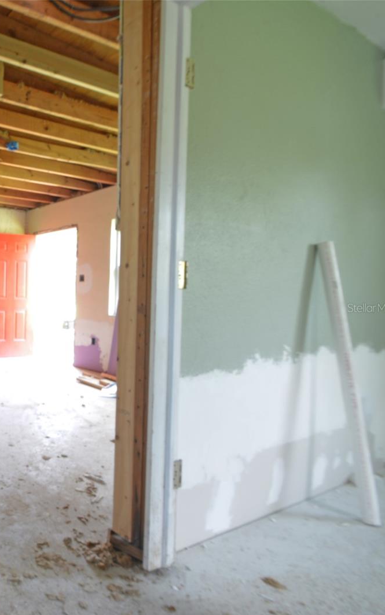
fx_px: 386
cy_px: 308
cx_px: -64
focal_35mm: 23
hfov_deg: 39.9
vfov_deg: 77.1
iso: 160
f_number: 14
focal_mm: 10
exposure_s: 2.5
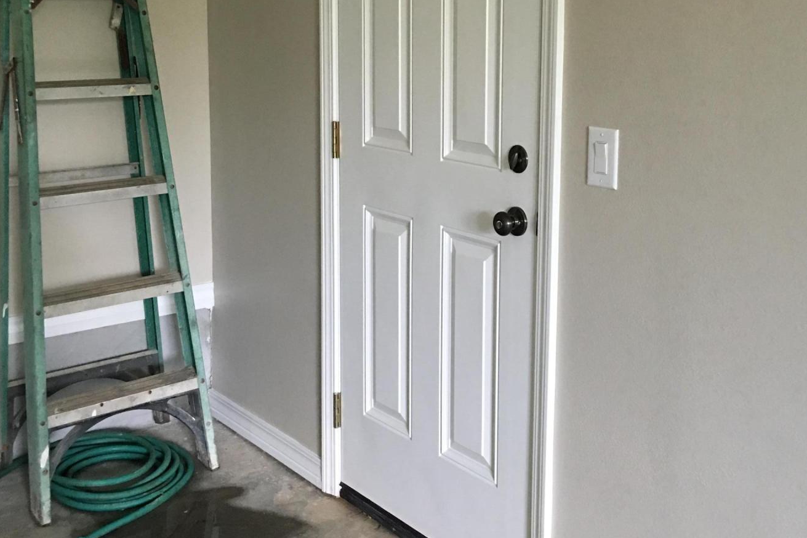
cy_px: 159
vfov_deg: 29.0
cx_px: 450
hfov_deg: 42.7
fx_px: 1031
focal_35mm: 46
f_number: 2.2
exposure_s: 1/15
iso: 80
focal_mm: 4.15
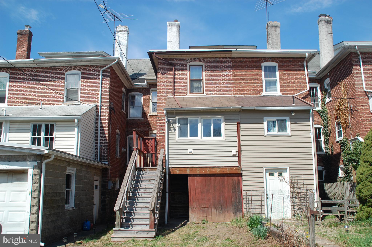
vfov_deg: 39.9
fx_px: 341
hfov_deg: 57.3
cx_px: 186
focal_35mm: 33
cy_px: 124
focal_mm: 22
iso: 200
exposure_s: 1/320
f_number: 9
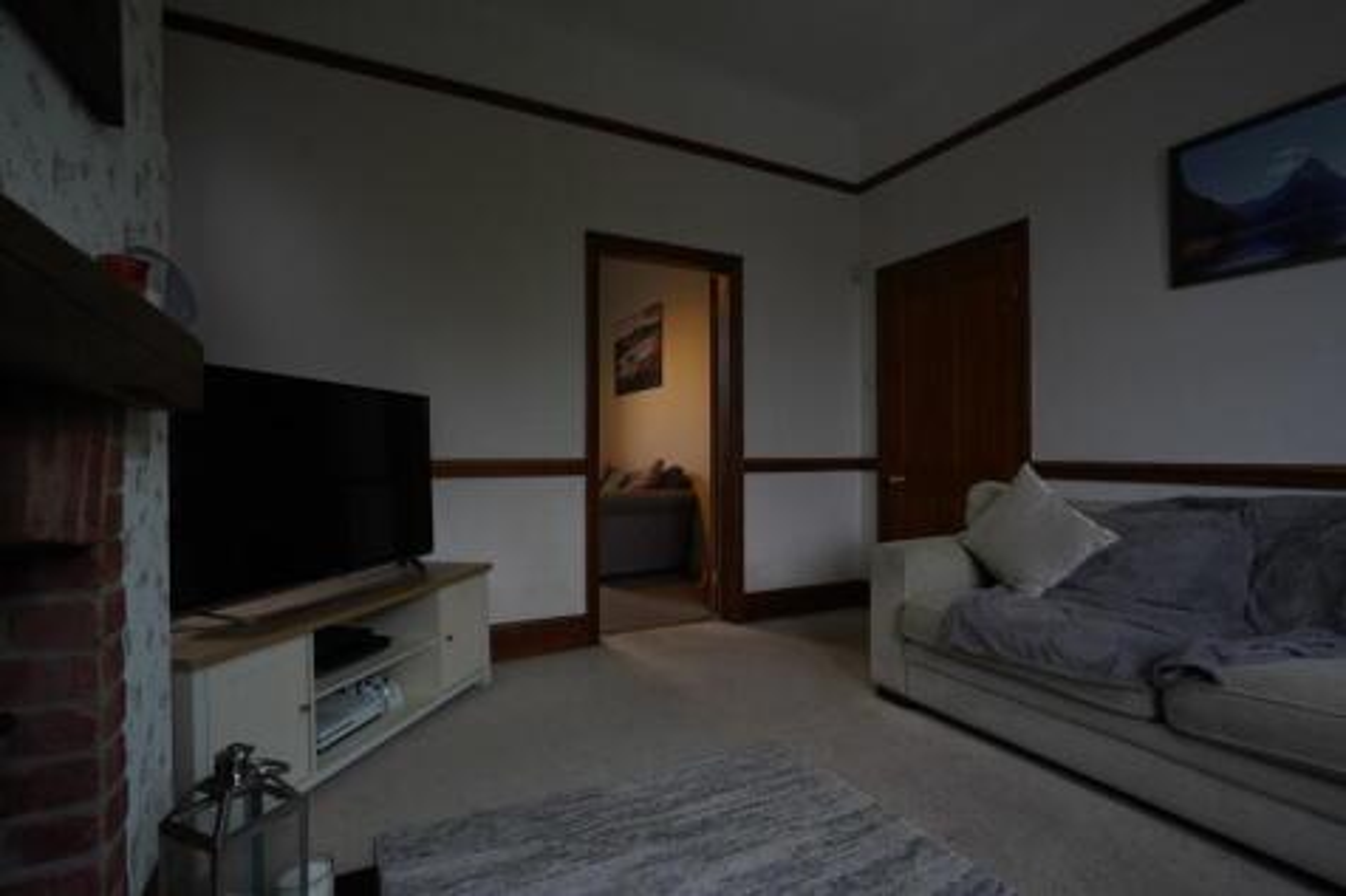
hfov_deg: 96.8
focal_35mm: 16
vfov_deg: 73.7
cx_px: 673
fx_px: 598
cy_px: 448
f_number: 9
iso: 1250
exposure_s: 1/25
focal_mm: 16
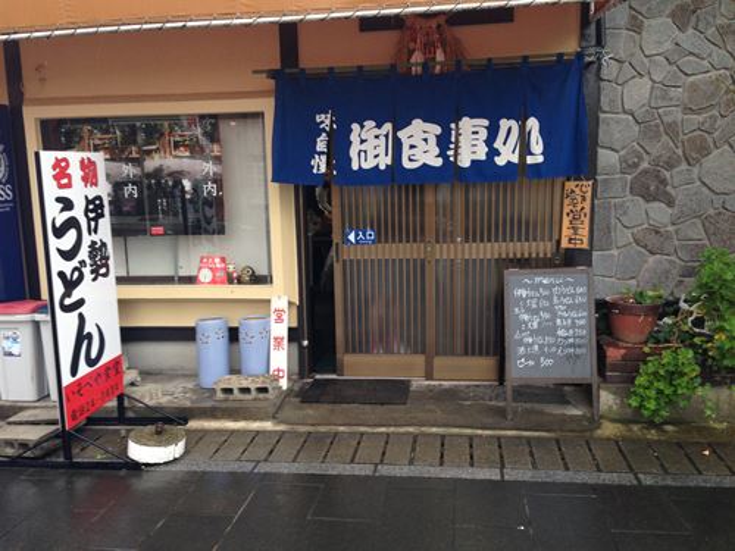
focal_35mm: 33
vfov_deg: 42.9
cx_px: 368
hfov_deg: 55.4
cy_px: 276
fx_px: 701
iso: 50
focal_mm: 4.12
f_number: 2.4
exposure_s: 1/120
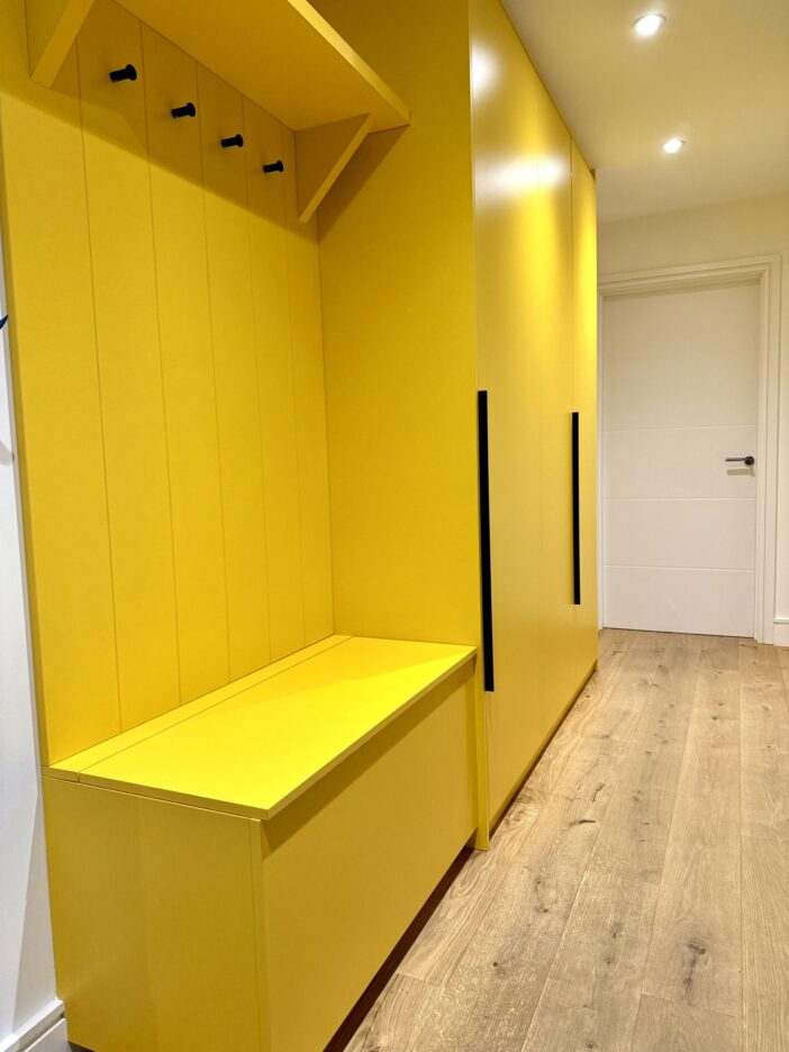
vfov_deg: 71.6
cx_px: 394
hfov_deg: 56.8
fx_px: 729
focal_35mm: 24
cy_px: 526
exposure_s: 1/100
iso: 200
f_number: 1.78
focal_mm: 6.76
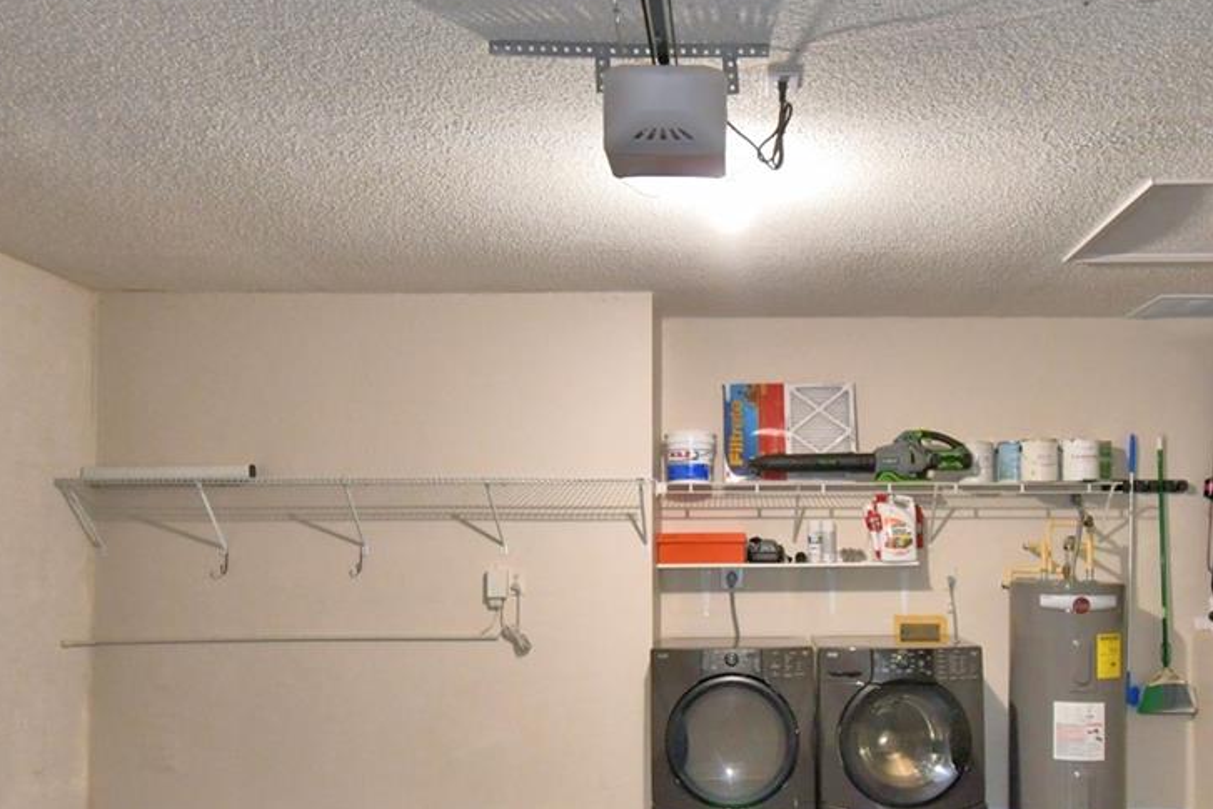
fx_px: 1112
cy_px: 515
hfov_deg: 56.7
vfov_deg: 39.7
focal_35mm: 33
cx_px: 736
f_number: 4.5
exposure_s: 1/30
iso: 900
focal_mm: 10
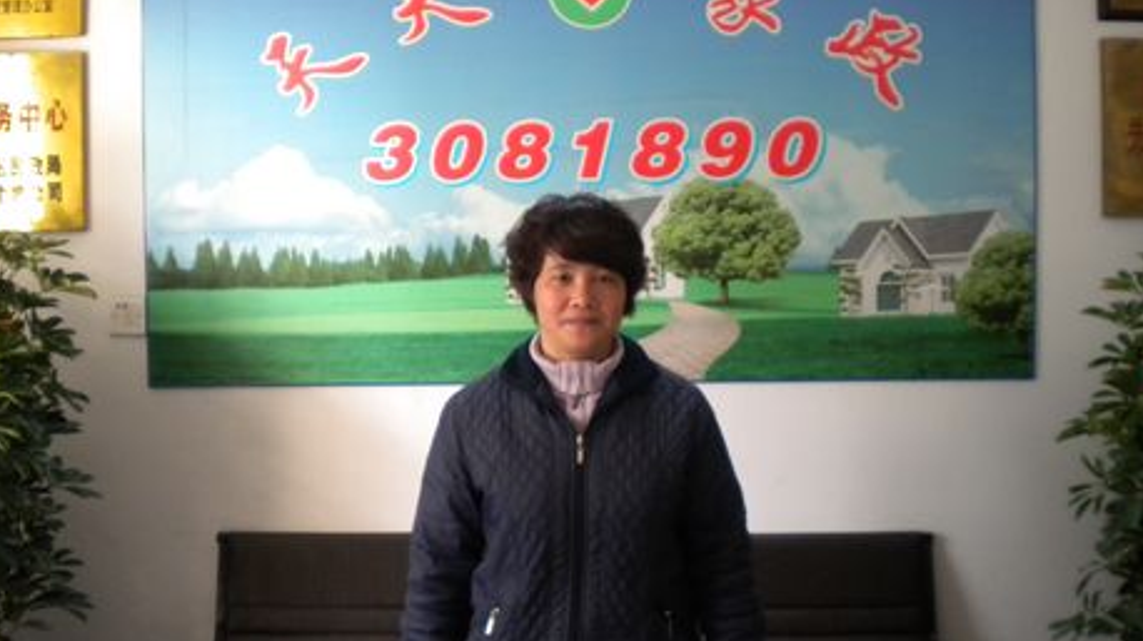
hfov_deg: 50.5
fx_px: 1212
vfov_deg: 29.7
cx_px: 569
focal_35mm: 40
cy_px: 322
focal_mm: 6.3
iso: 400
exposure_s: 1/32.4
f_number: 3.1
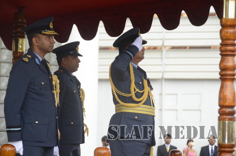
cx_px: 118
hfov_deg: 13.1
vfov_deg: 8.7
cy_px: 78
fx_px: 1030
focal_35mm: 158
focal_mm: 105
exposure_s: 1/100
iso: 160
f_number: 5.3
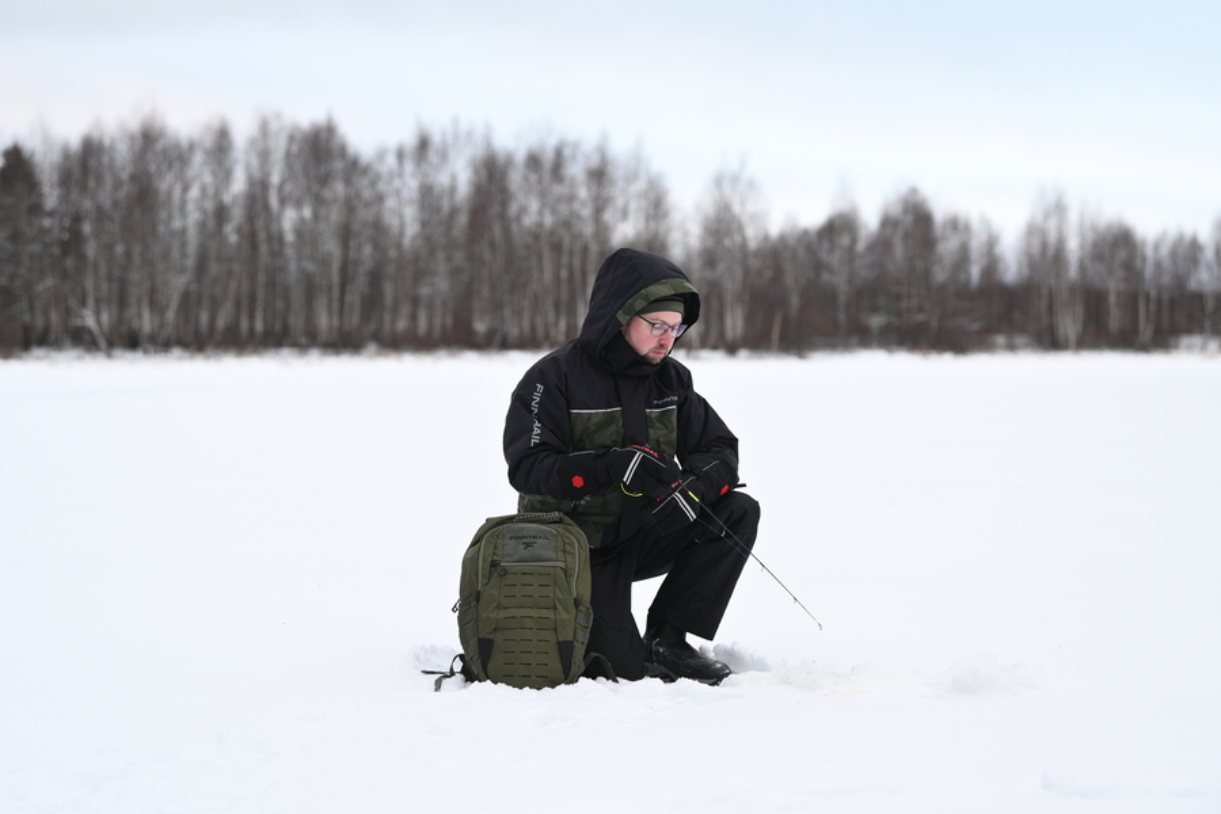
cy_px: 407
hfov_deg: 22.6
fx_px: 3052
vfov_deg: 15.2
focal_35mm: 90
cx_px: 610
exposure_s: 1/250
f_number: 4
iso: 800
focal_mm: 90
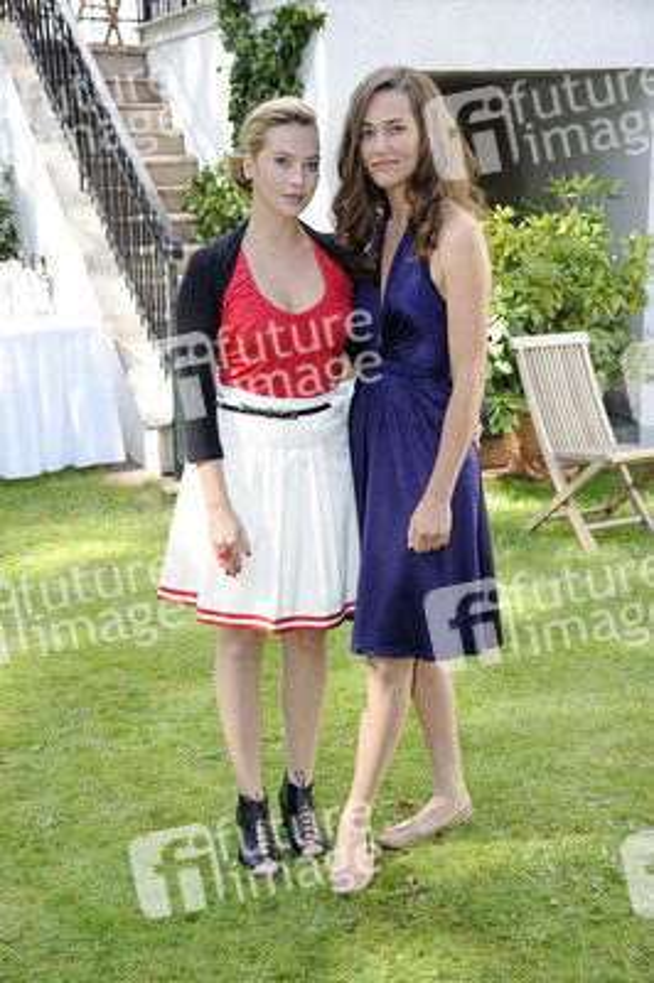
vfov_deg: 35.7
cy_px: 492
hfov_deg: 24.2
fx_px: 1529
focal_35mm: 56
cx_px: 327
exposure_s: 1/160
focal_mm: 56
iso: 400
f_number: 6.3
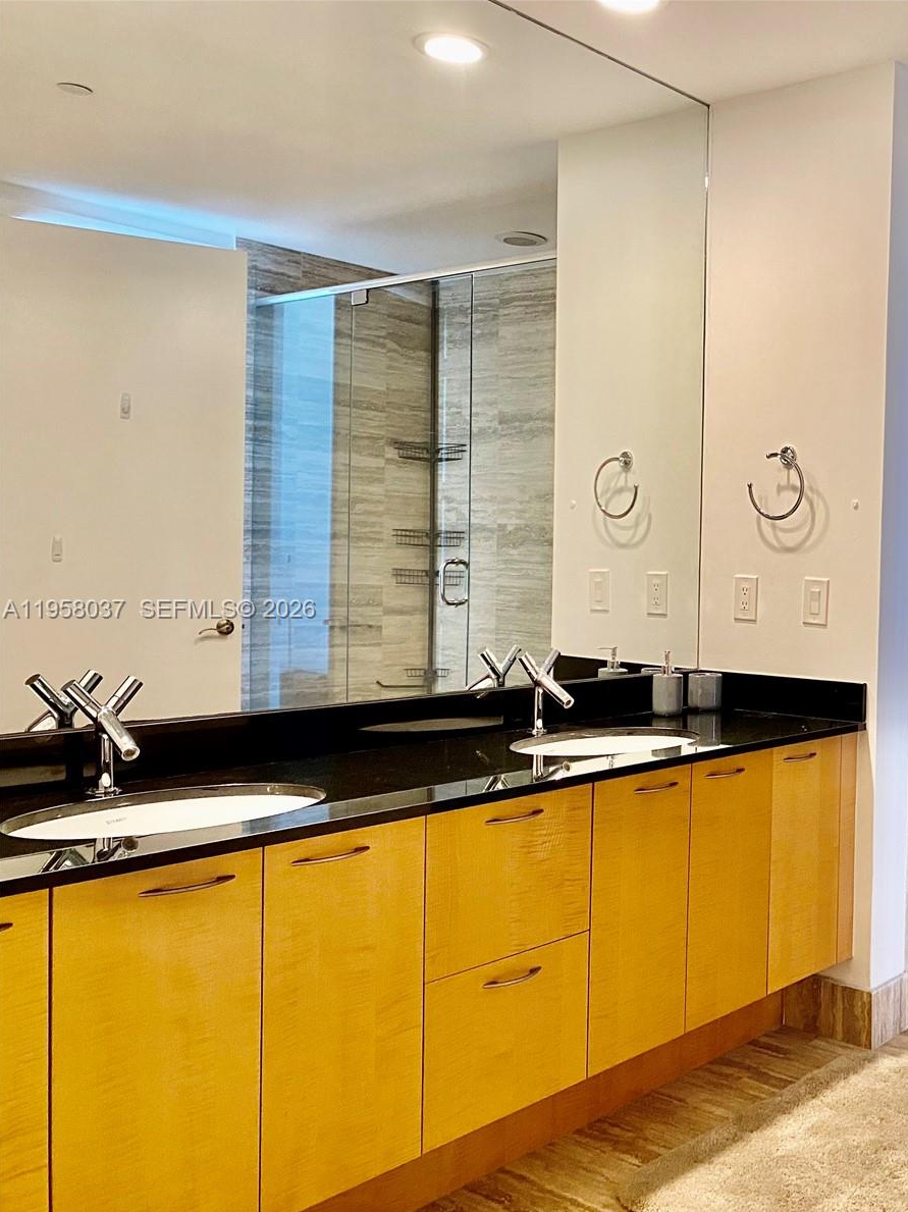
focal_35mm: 35
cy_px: 611
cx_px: 813
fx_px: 1225
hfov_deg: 38.0
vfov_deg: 52.6
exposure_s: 1/60
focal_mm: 4.25
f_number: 1.8
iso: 160
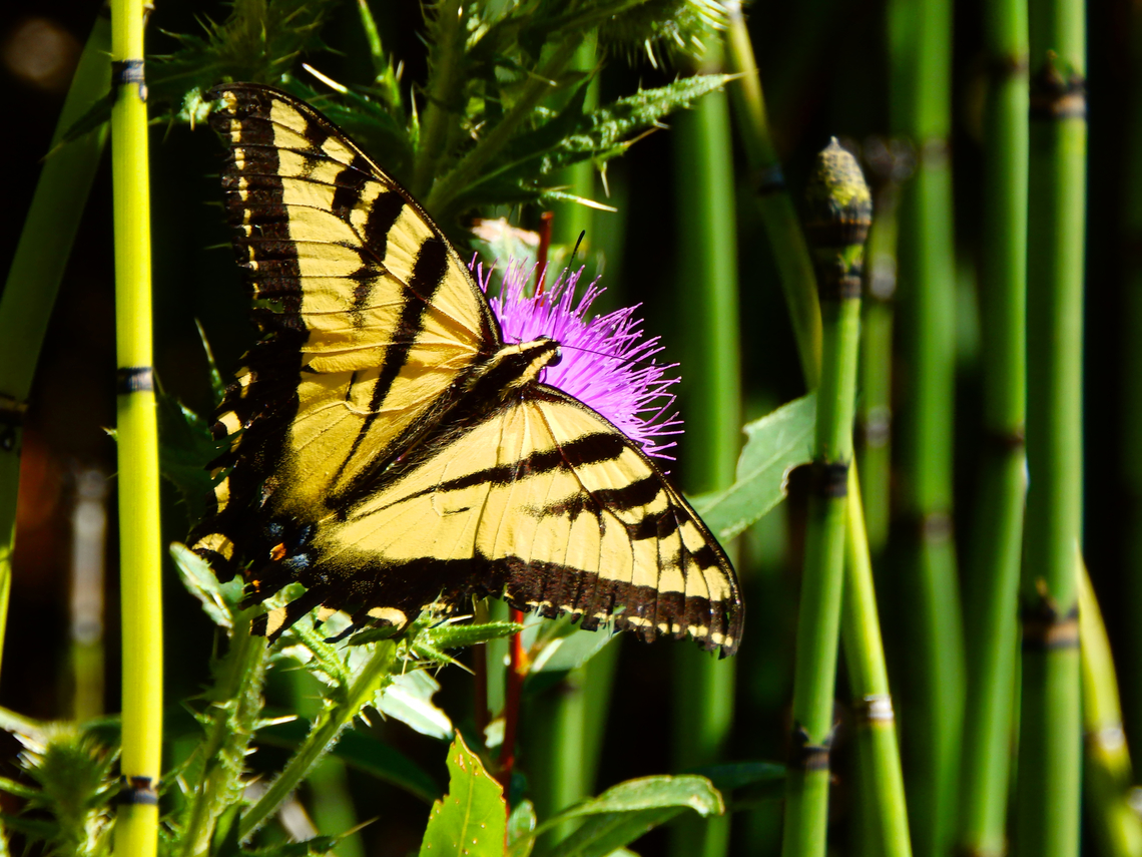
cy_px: 428
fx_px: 15077
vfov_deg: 3.3
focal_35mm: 457
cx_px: 571
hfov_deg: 4.3
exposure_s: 1/200
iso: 80
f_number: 5.7
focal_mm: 81.8
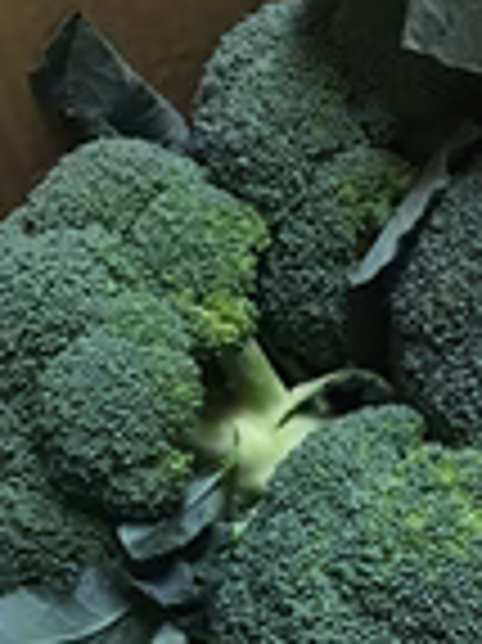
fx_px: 1506
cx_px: 410
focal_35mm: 81
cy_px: 635
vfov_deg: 23.2
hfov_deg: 18.0
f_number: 2.2
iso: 200
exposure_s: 1/25
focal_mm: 4.15
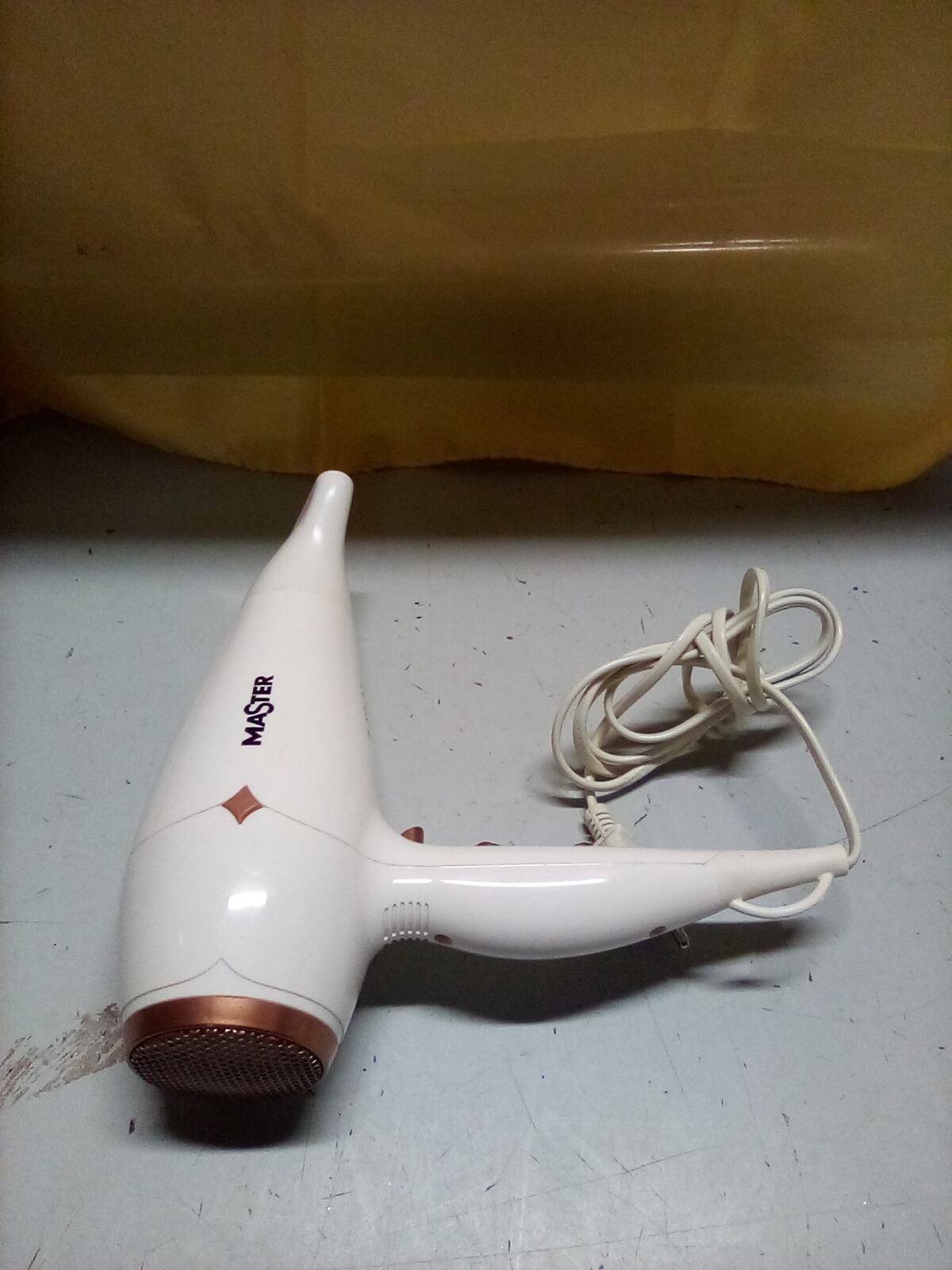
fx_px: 1027
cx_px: 476
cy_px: 635
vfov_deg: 63.4
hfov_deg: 49.7
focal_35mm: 28
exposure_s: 1/25
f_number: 2.2
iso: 120
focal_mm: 2.27
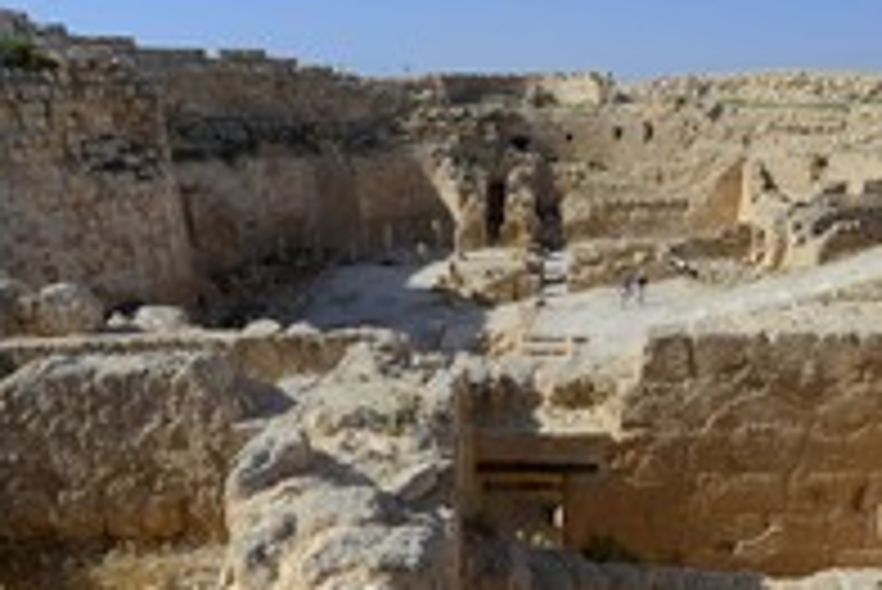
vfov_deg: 41.6
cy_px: 482
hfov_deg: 61.6
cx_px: 508
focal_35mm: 30
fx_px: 736
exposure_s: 1/250
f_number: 14
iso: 200
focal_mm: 14
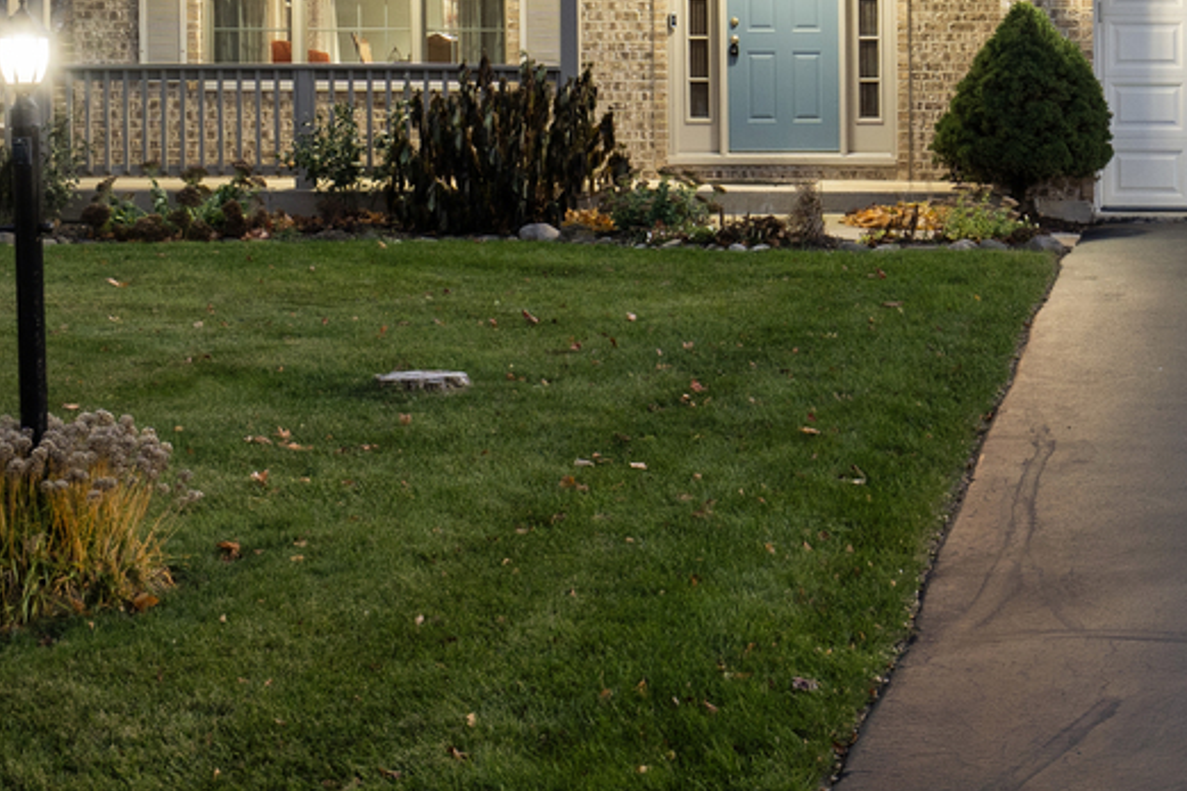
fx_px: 2769
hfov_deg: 23.6
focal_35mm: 84
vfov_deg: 15.7
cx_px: 1039
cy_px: -155
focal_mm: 27
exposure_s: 1.6
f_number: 10
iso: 400
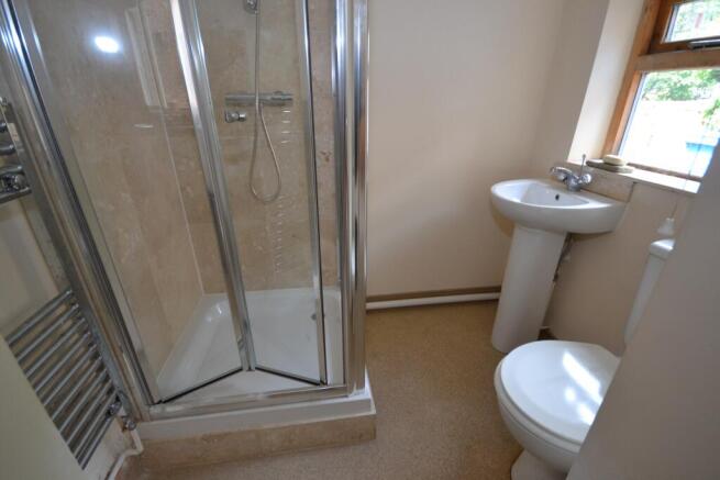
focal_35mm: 15
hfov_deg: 100.4
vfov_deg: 77.4
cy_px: 240
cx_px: 360
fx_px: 300
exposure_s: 1/60
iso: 720
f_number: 4
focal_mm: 10
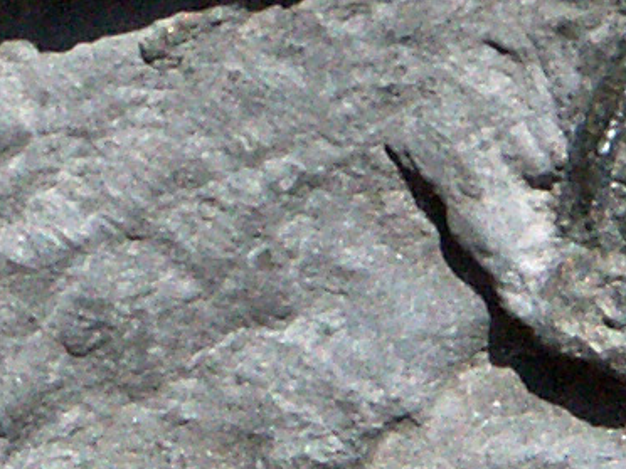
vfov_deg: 1.3
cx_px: -205
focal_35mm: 1107
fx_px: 20019
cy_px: -403
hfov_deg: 1.8
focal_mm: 40.77
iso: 100
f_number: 6.3
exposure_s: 1/1000
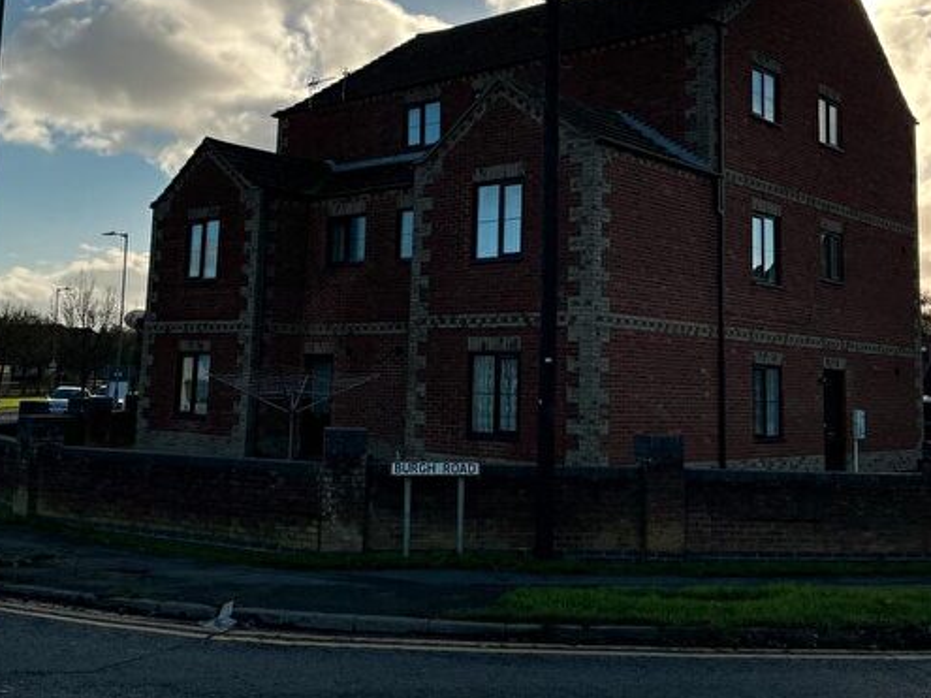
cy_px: 229
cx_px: 481
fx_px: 1102
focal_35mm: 41
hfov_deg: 45.8
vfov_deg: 34.8
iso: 25
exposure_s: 1/4065
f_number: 1.8
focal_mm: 3
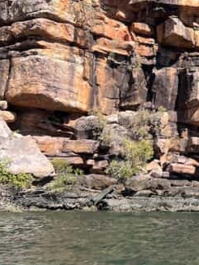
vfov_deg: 22.8
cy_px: -2
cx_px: 269
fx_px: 628
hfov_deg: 16.8
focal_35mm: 82
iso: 50
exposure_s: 1/2513
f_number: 1.5
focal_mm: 5.7
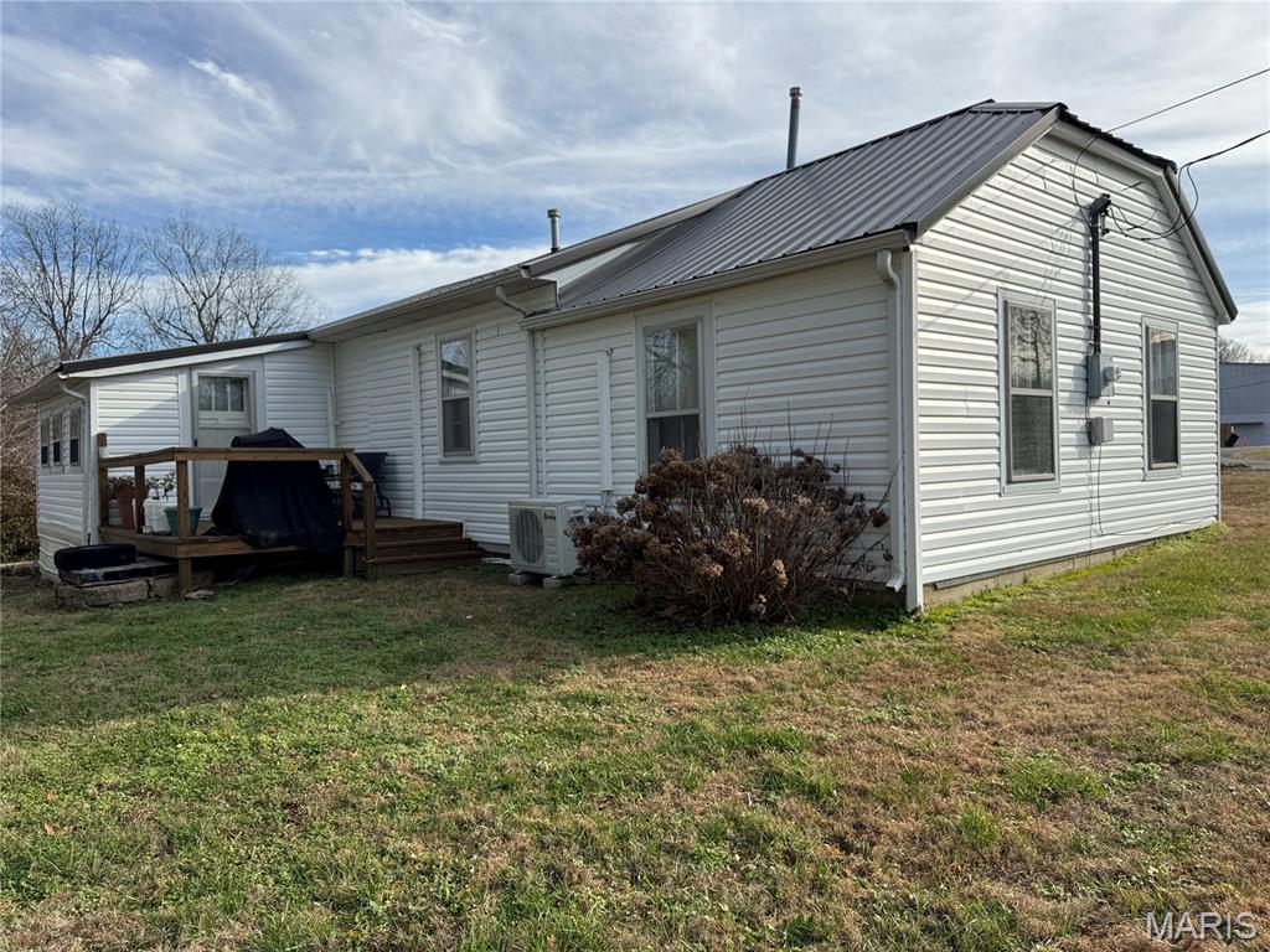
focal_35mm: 24
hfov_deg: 71.6
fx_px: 881
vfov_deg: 56.8
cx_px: 635
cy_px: 476
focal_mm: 6.76
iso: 80
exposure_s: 1/4310
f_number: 1.78
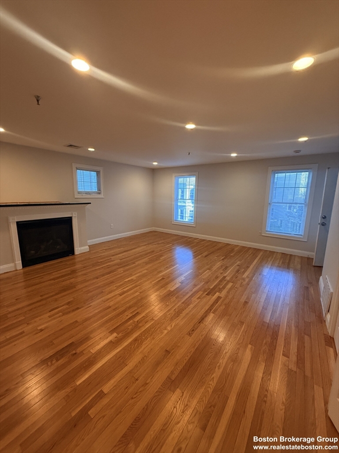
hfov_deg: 85.7
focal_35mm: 14
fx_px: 183
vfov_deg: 102.1
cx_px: 170
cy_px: 226
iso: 320
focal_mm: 2.22
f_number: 2.2
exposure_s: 1/120
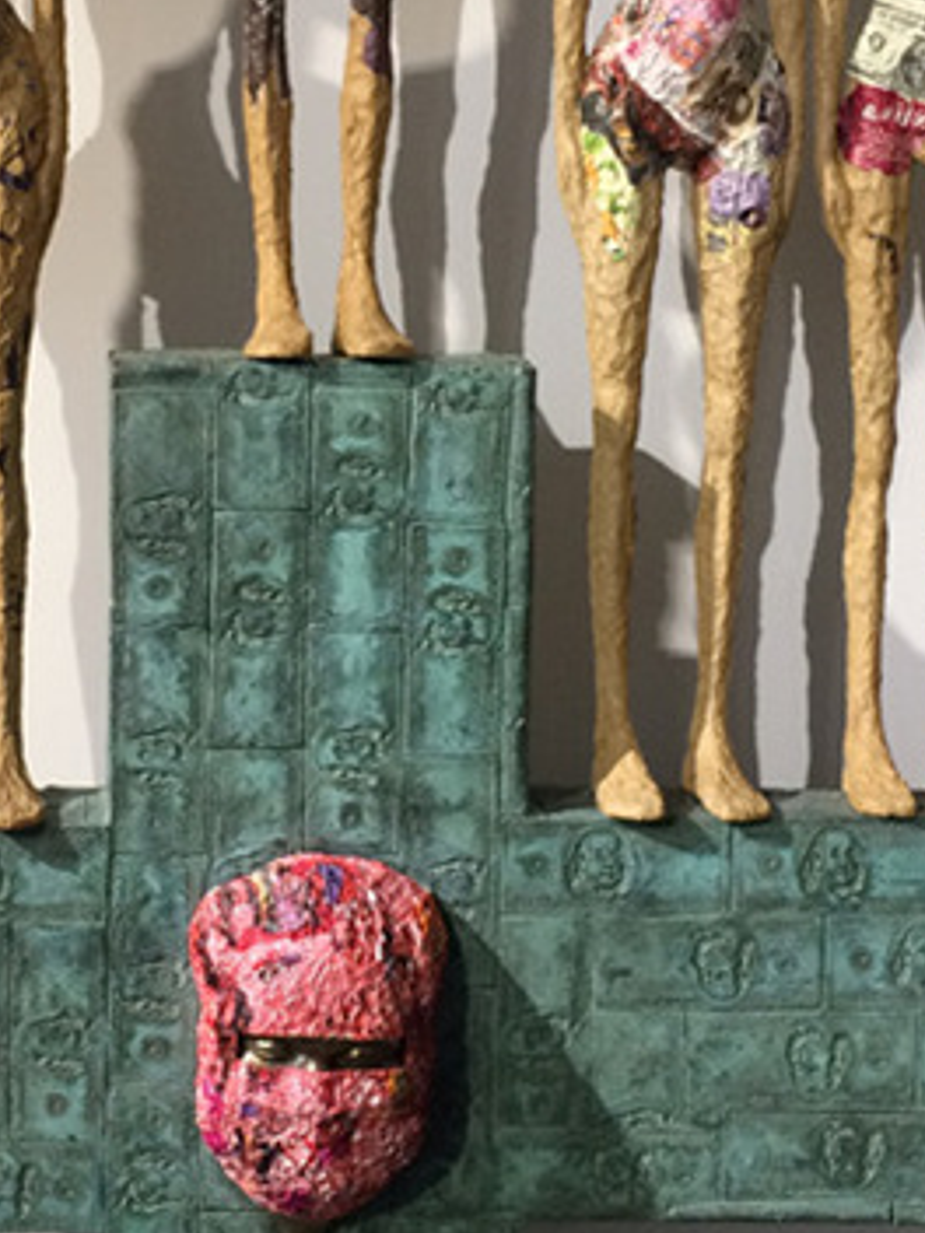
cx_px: 266
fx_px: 2423
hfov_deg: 21.5
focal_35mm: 68
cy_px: 450
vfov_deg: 28.4
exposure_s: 1/33
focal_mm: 4.15
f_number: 2.2
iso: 64
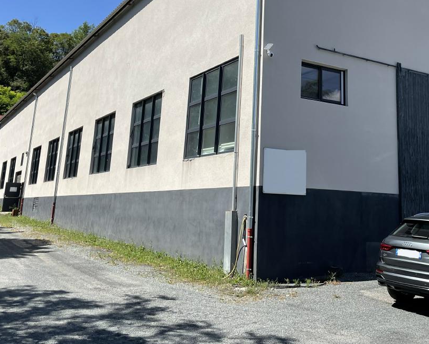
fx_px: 508
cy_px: 91
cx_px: 269
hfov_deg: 45.4
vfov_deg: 36.6
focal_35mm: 40
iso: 32
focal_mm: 4.2
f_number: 1.6
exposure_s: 1/2959
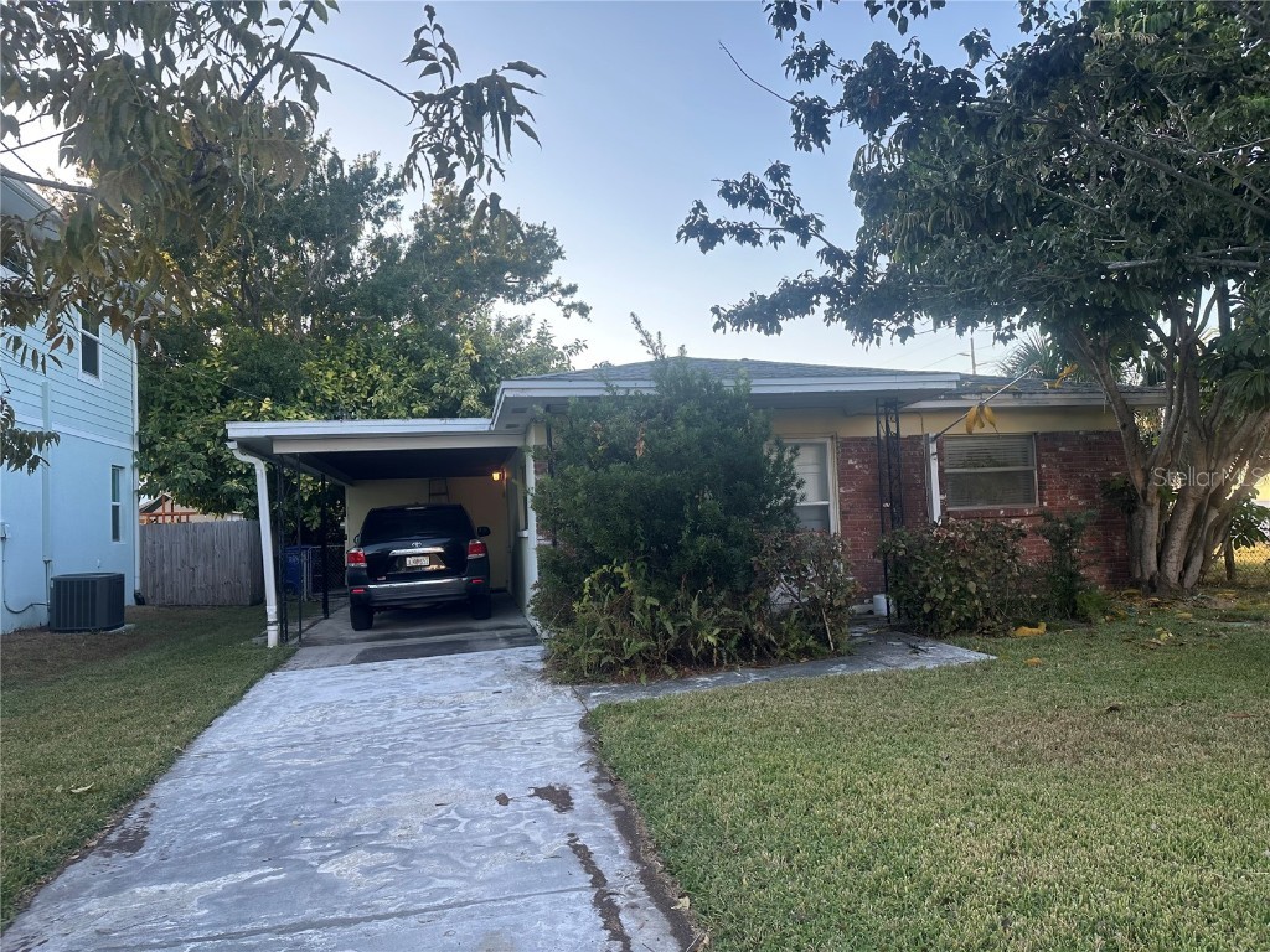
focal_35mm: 24
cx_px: 635
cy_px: 476
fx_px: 881
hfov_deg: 71.6
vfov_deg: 56.8
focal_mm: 6.86
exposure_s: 1/630
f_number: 1.78
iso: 80
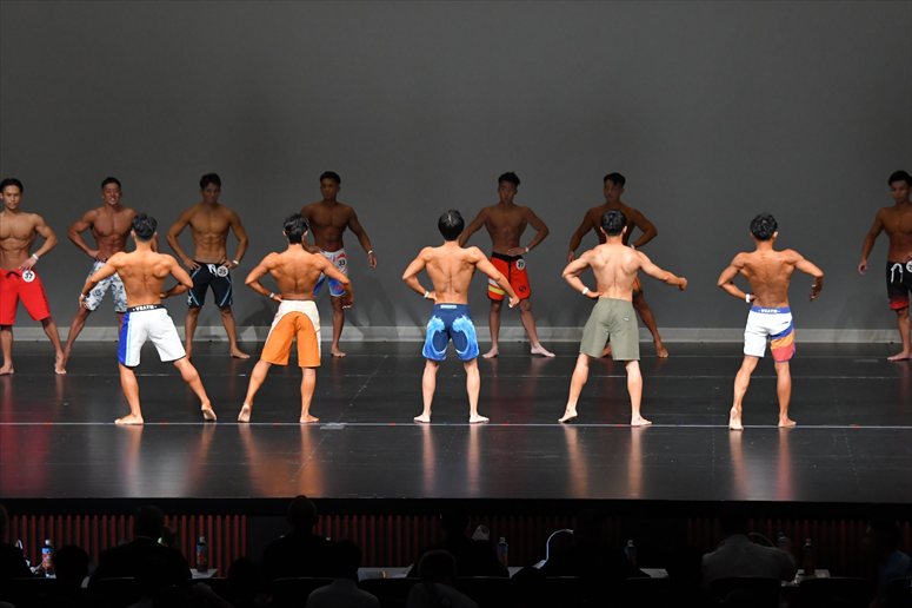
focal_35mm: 138
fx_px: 3494
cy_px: 304
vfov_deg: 9.9
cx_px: 456
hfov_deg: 14.9
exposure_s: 1/400
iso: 4000
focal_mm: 92
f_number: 5.6
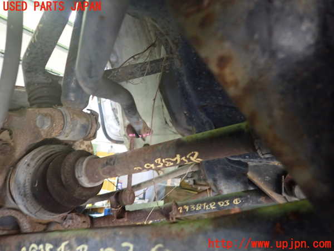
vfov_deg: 54.9
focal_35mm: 25
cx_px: 167
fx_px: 241
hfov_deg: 69.4
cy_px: 126
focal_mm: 4.5
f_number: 2
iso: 640
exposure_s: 1/30
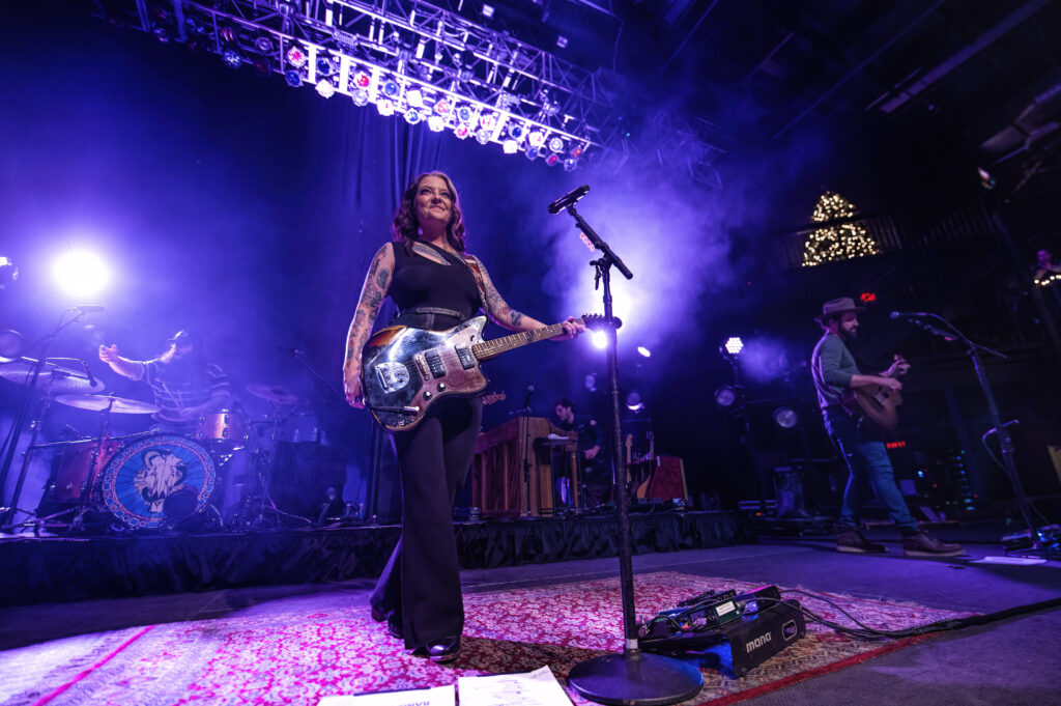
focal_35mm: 15
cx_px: 530
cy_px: 353
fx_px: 442
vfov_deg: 77.2
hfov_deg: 100.4
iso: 2500
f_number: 2.8
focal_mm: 15
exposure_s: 1/125
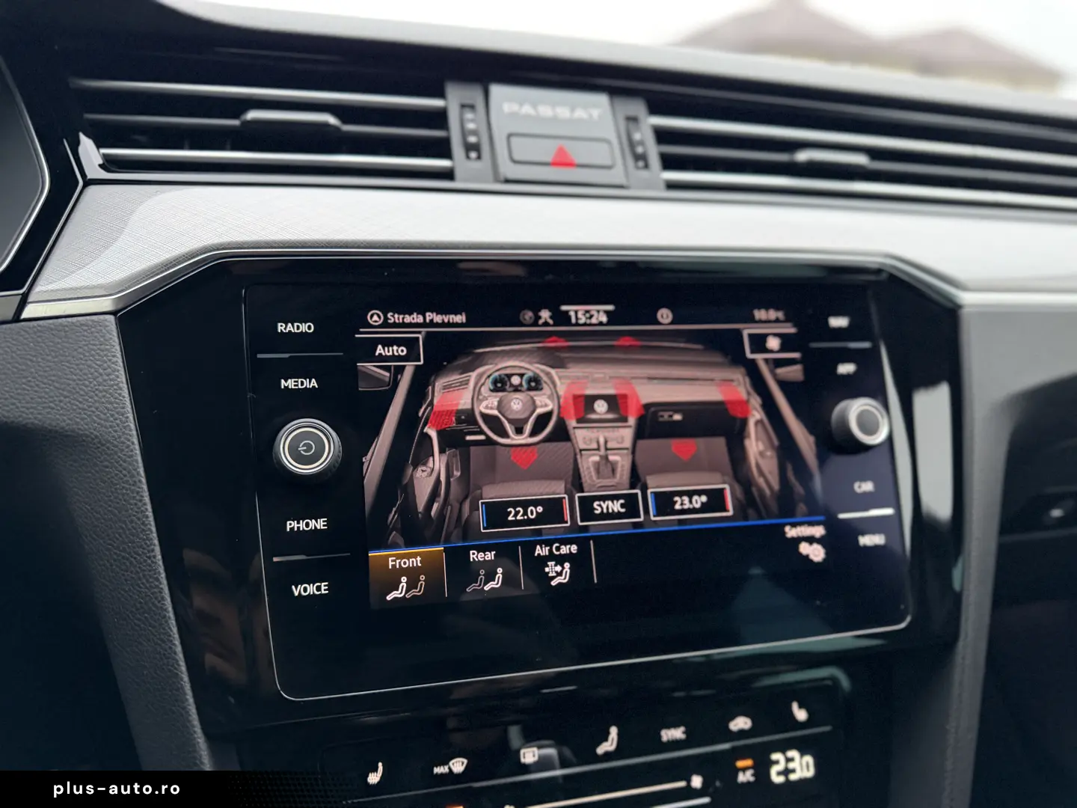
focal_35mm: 24
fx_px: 747
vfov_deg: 56.8
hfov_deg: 71.6
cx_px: 538
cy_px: 404
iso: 800
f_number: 1.78
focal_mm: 6.76
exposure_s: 1/55
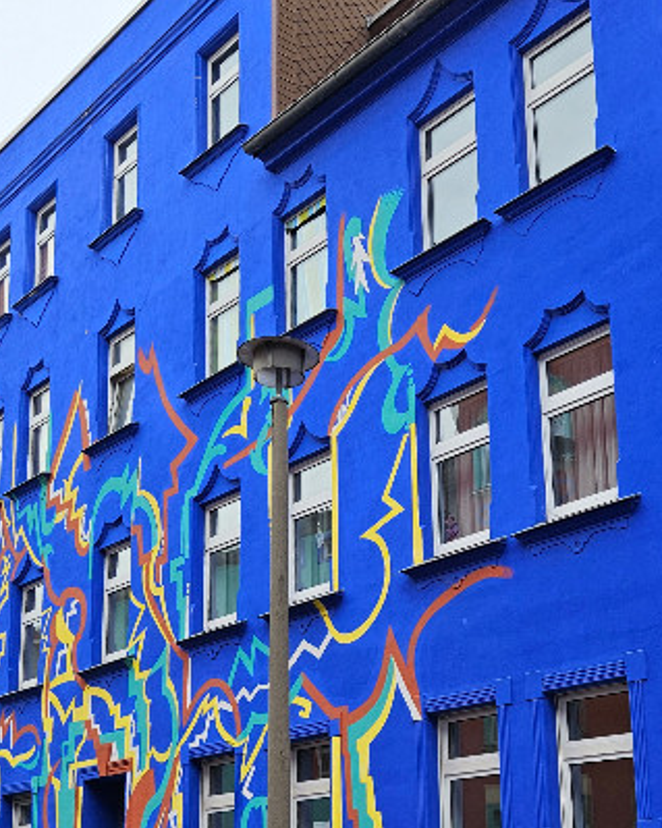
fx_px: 1103
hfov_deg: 32.3
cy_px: 587
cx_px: 550
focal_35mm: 45
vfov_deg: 40.4
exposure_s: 1/407
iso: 40
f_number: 1.8
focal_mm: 5.4
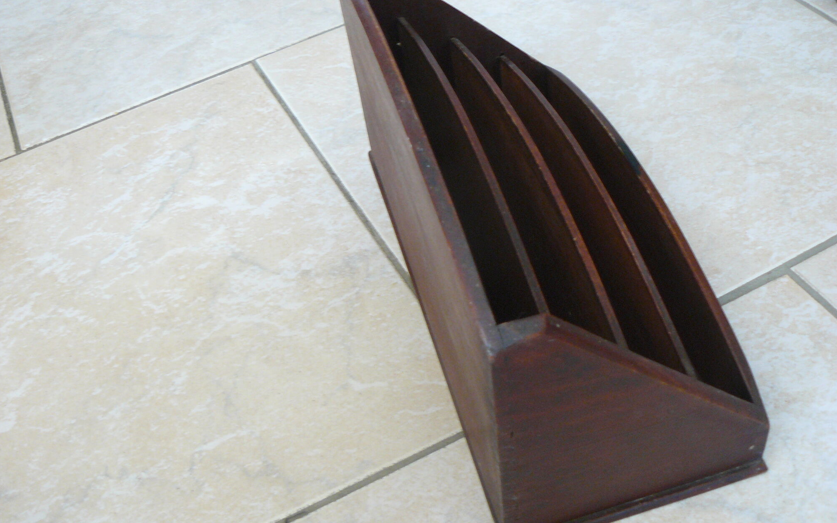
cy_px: 260
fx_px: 890
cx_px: 410
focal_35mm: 39
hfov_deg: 50.4
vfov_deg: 32.8
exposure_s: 1/20
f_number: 2.8
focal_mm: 6
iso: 200
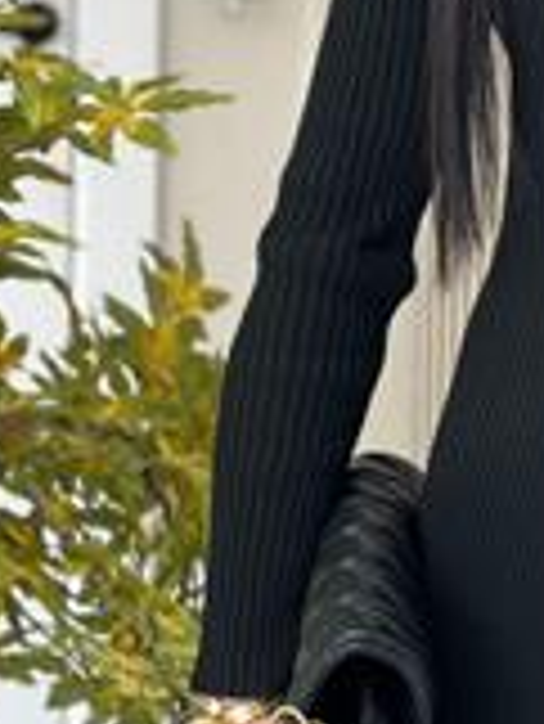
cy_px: 16
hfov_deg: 9.3
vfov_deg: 12.3
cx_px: 575
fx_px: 3327
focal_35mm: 159
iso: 80
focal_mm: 6.86
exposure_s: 1/139
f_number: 1.78
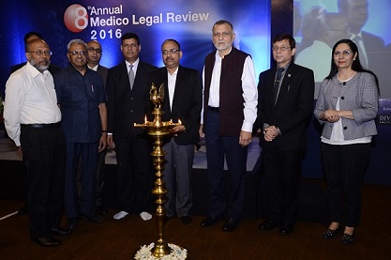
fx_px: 369
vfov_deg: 38.8
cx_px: 192
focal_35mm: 34
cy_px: 131
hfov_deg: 55.8
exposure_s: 1/125
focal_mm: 22
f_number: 3.8
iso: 800
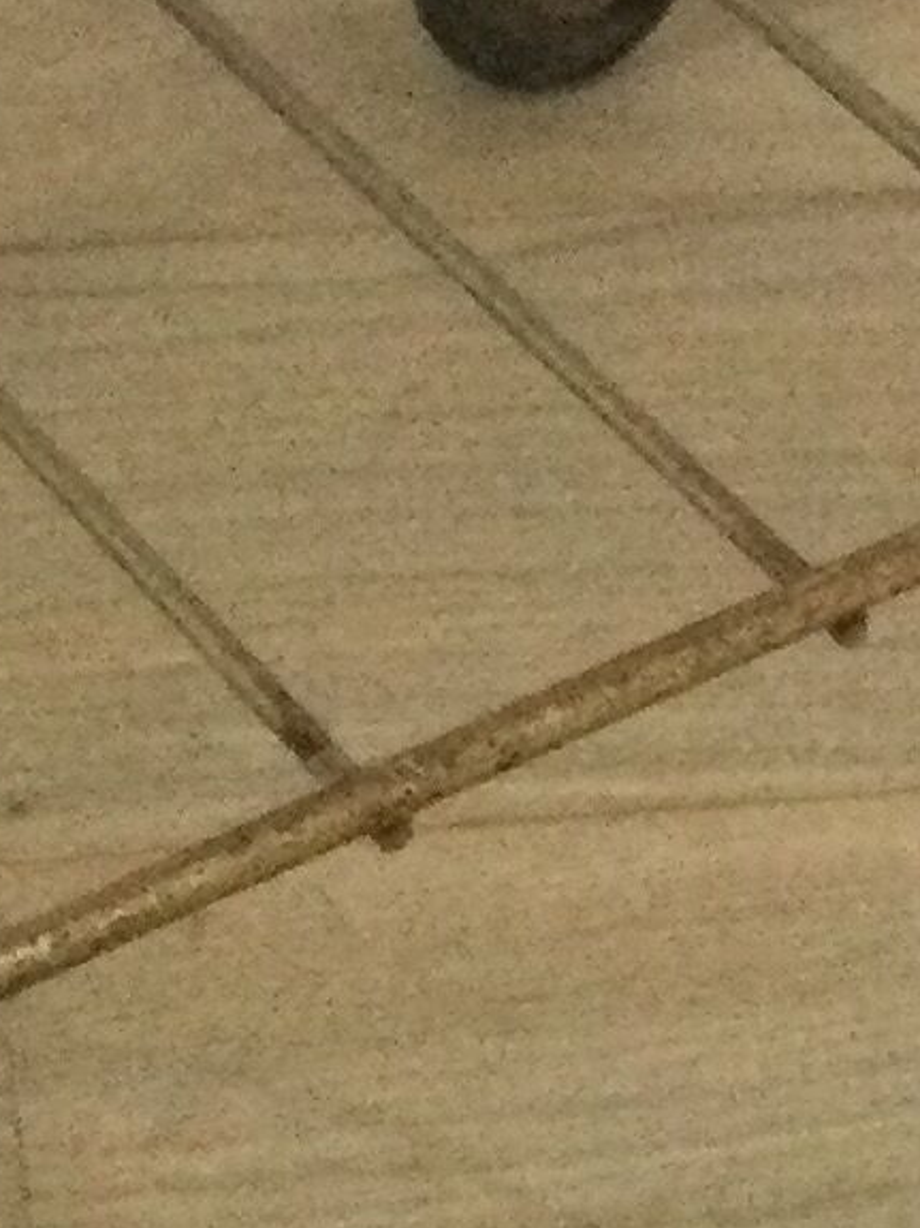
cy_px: -1309
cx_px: 156
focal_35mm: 176
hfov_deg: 8.4
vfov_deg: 10.3
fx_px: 6239
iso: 200
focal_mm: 3.3
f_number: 2.4
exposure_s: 1/33
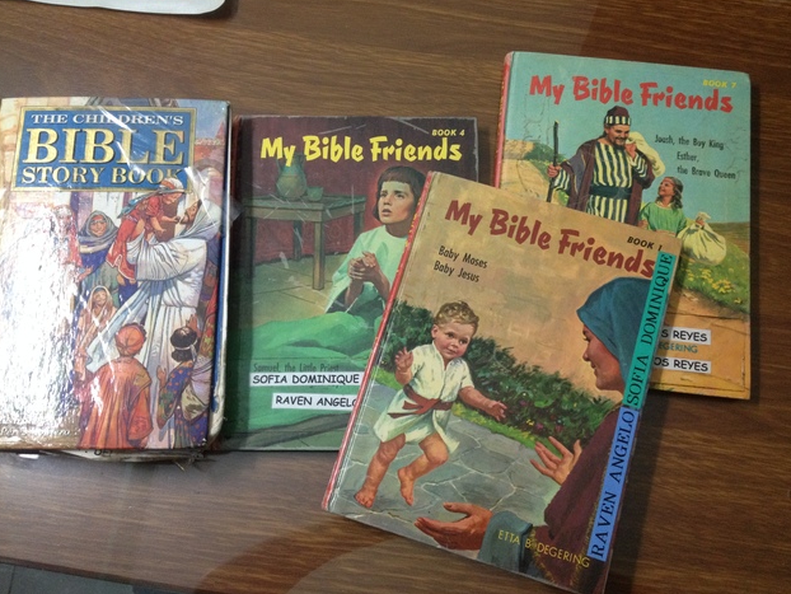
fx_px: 823
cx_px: 393
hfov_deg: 51.3
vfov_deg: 39.7
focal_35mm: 36
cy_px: 294
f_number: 2.4
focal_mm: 4.28
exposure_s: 1/20
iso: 200
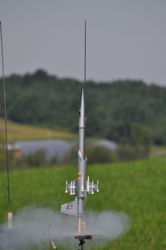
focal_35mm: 300
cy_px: 125
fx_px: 2078
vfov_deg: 6.9
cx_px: 83
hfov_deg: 4.6
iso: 200
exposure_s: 1/750
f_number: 6.7
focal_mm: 200
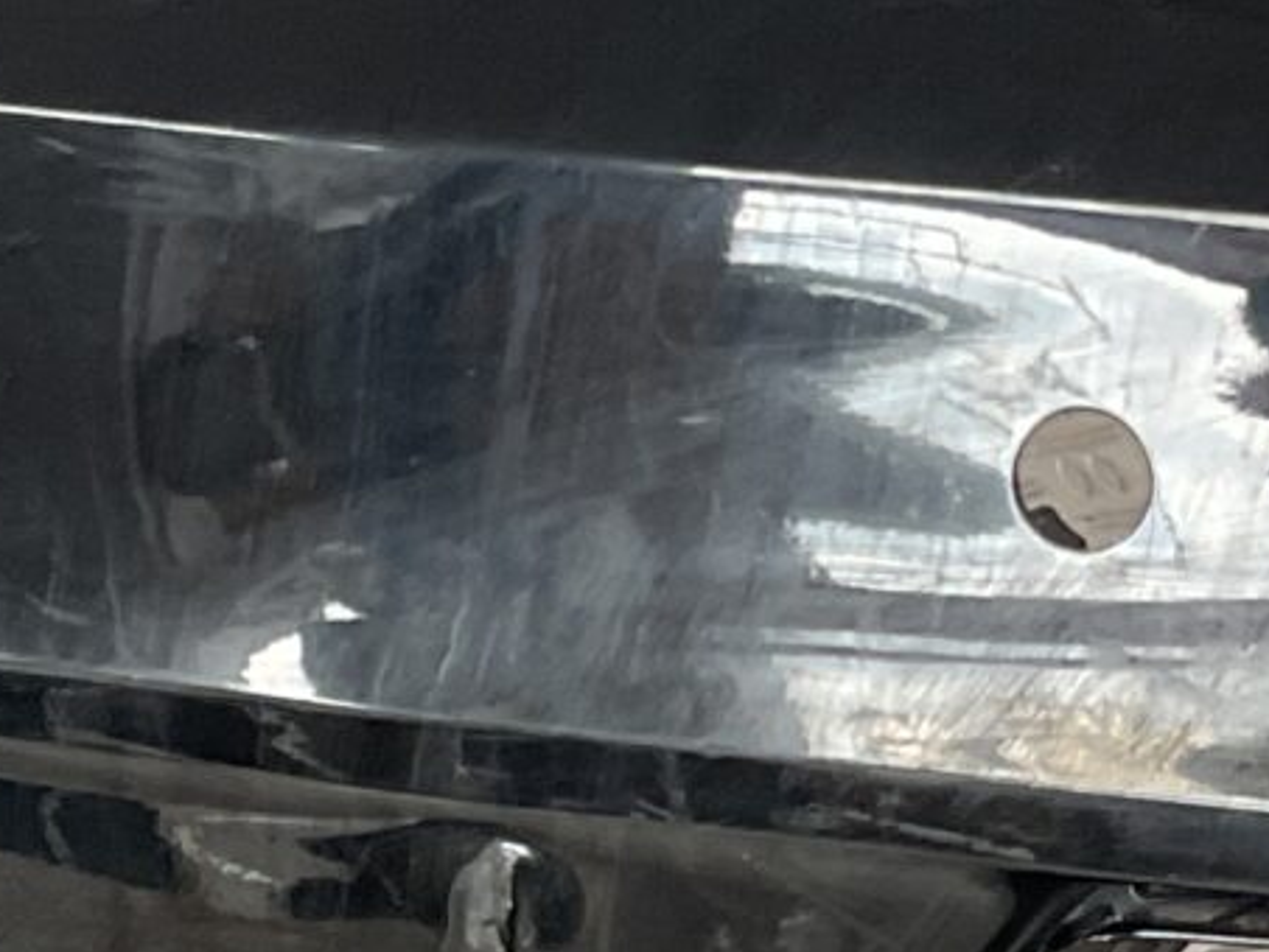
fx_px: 6014
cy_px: 445
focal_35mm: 164
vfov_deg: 9.1
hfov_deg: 12.0
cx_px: 899
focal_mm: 3
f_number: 1.8
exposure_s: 1/120
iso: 25
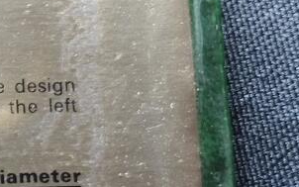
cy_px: 187
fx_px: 1965
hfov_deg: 8.1
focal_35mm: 241
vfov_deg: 5.4
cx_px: -382
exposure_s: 1/50
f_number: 1.6
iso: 250
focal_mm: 5.84
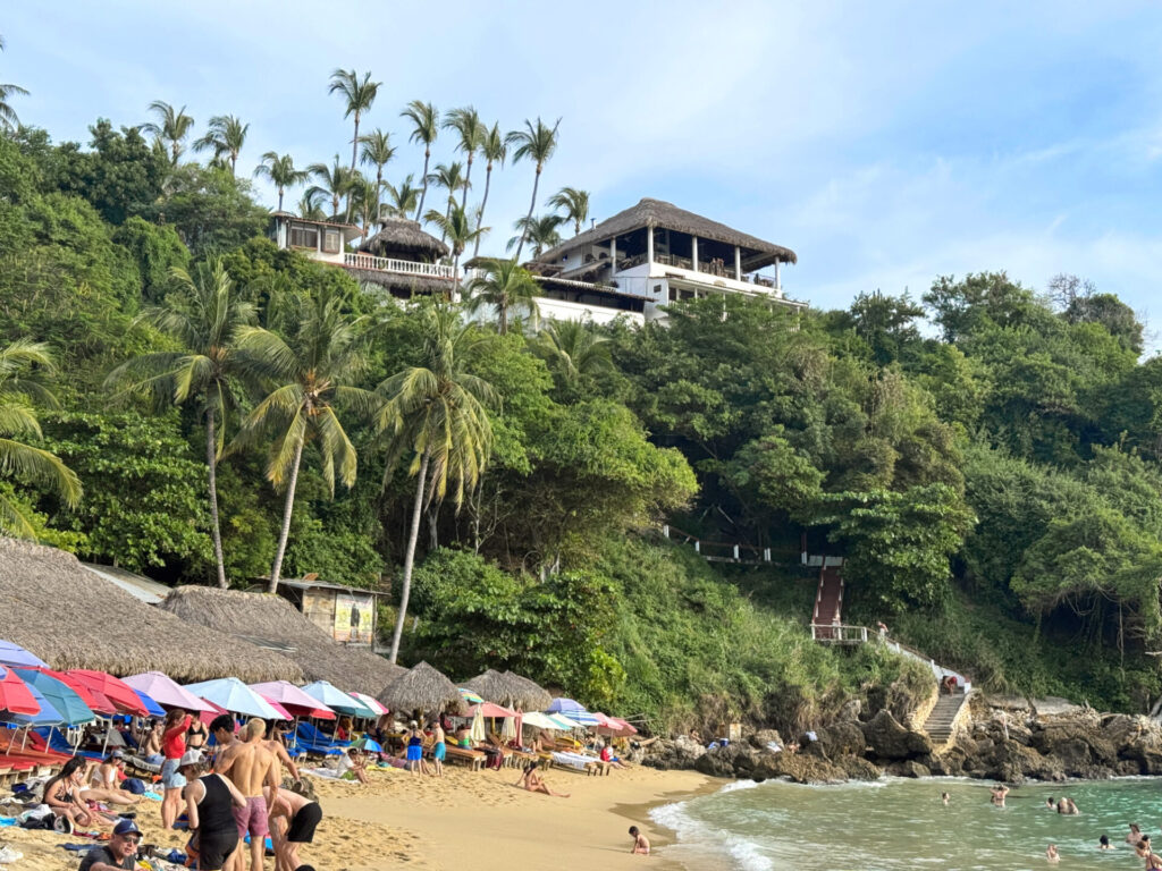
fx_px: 1611
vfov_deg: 30.3
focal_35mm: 48
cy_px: 436
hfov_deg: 39.7
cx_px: 581
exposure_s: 1/2045
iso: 64
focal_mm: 6.8
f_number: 1.8
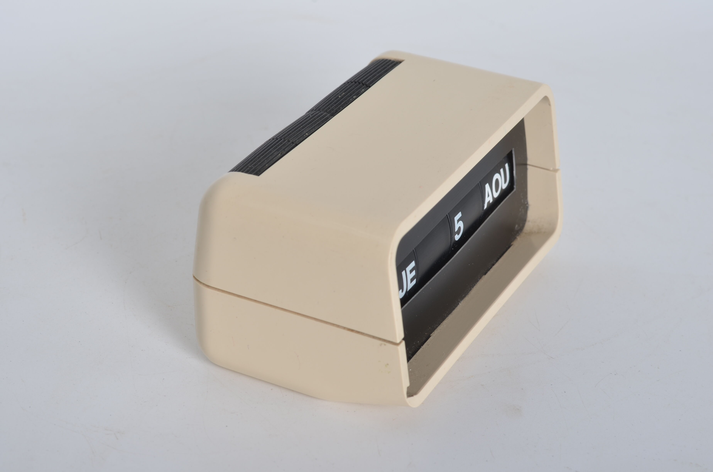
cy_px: 236
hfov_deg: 27.0
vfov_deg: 18.1
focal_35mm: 75
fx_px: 1482
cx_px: 356
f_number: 11
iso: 100
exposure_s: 1/125
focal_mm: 50
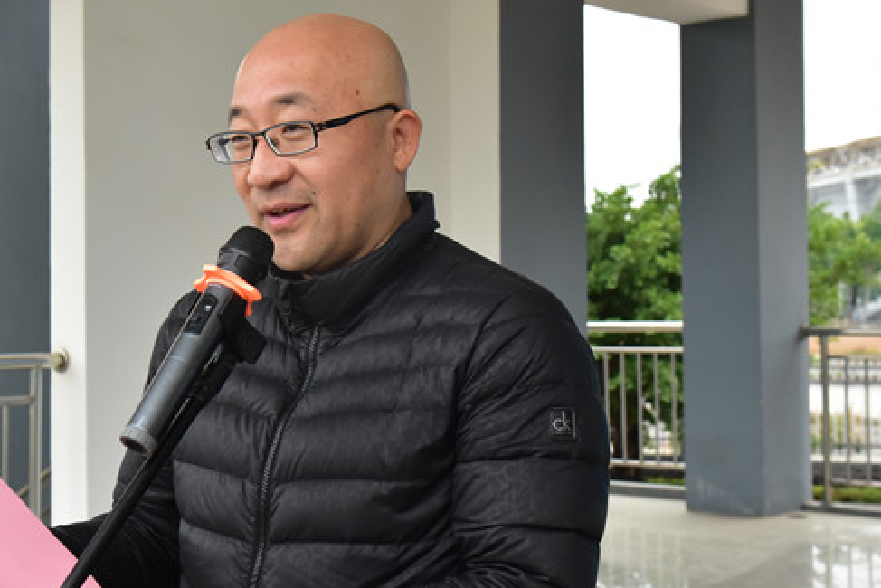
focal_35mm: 69
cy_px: 282
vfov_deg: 19.7
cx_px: 340
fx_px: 1689
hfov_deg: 29.1
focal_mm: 42
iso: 3200
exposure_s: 1/200
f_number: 7.1
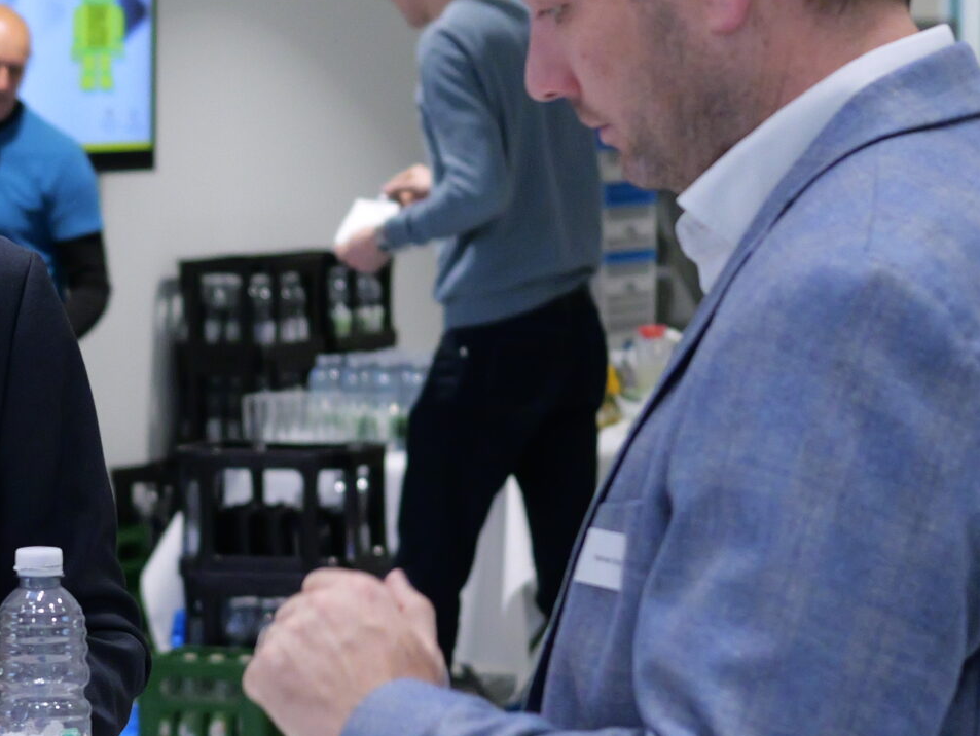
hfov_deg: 10.4
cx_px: -37
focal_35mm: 188
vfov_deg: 7.9
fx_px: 5326
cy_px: 538
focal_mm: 35
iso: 1600
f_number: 2.8
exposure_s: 1/125
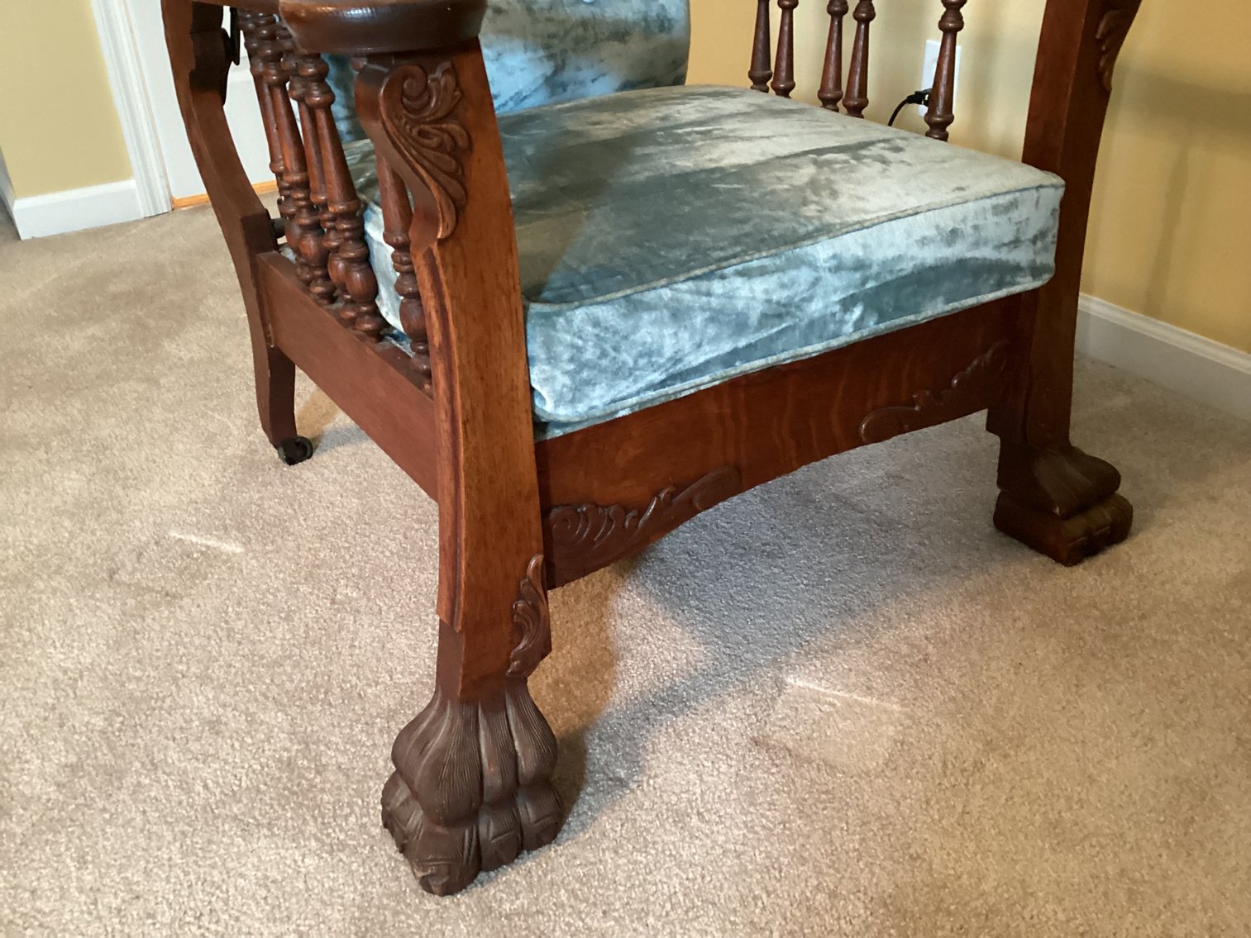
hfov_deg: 58.3
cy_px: 469
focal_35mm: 31
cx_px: 626
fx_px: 1120
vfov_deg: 45.4
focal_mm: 3.3
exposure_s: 1/25
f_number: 2.4
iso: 400
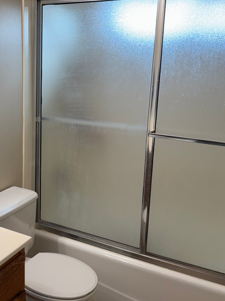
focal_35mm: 42
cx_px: 47
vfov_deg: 44.8
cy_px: 136
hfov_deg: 33.4
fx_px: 364
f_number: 1.78
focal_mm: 6.76
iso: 100
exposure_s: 1/120
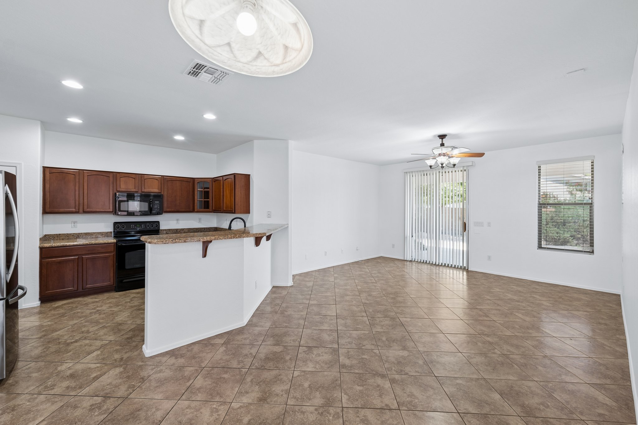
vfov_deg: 81.2
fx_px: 248
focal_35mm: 14
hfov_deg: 104.3
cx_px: 319
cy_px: 212
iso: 400
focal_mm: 14
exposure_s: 1/13
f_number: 8
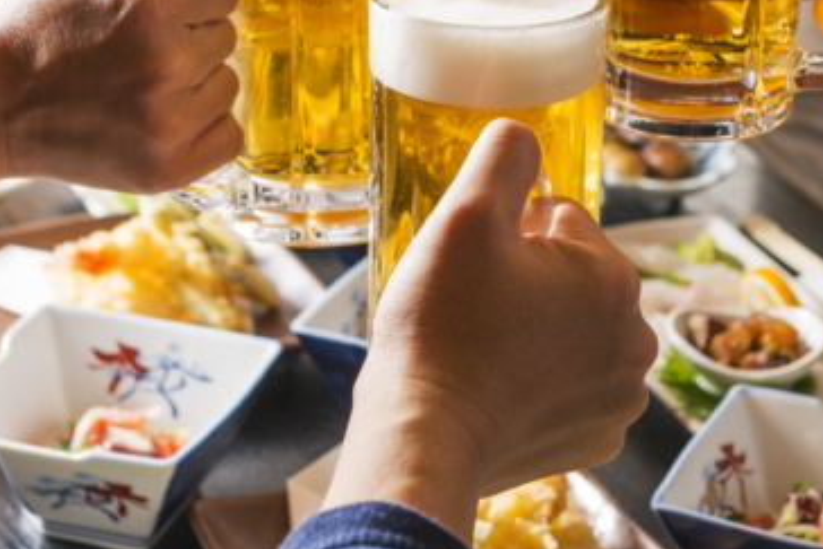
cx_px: 461
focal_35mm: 123
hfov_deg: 16.6
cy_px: 35
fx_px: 2813
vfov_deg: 11.1
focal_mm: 56
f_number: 5.6
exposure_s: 1/125
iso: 100
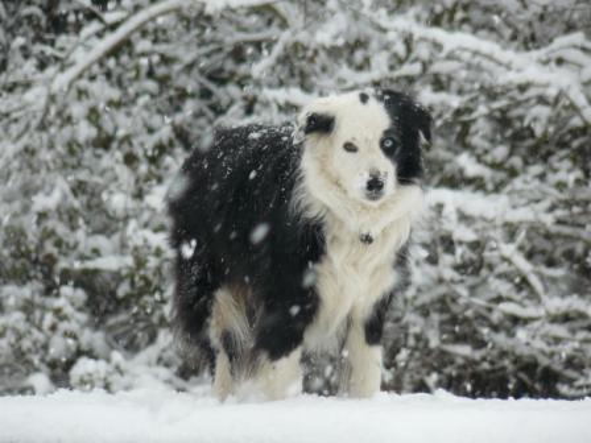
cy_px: 222
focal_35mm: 432
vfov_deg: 3.4
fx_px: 7376
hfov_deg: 4.6
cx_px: 296
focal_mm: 72
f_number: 4
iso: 100
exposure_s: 1/125
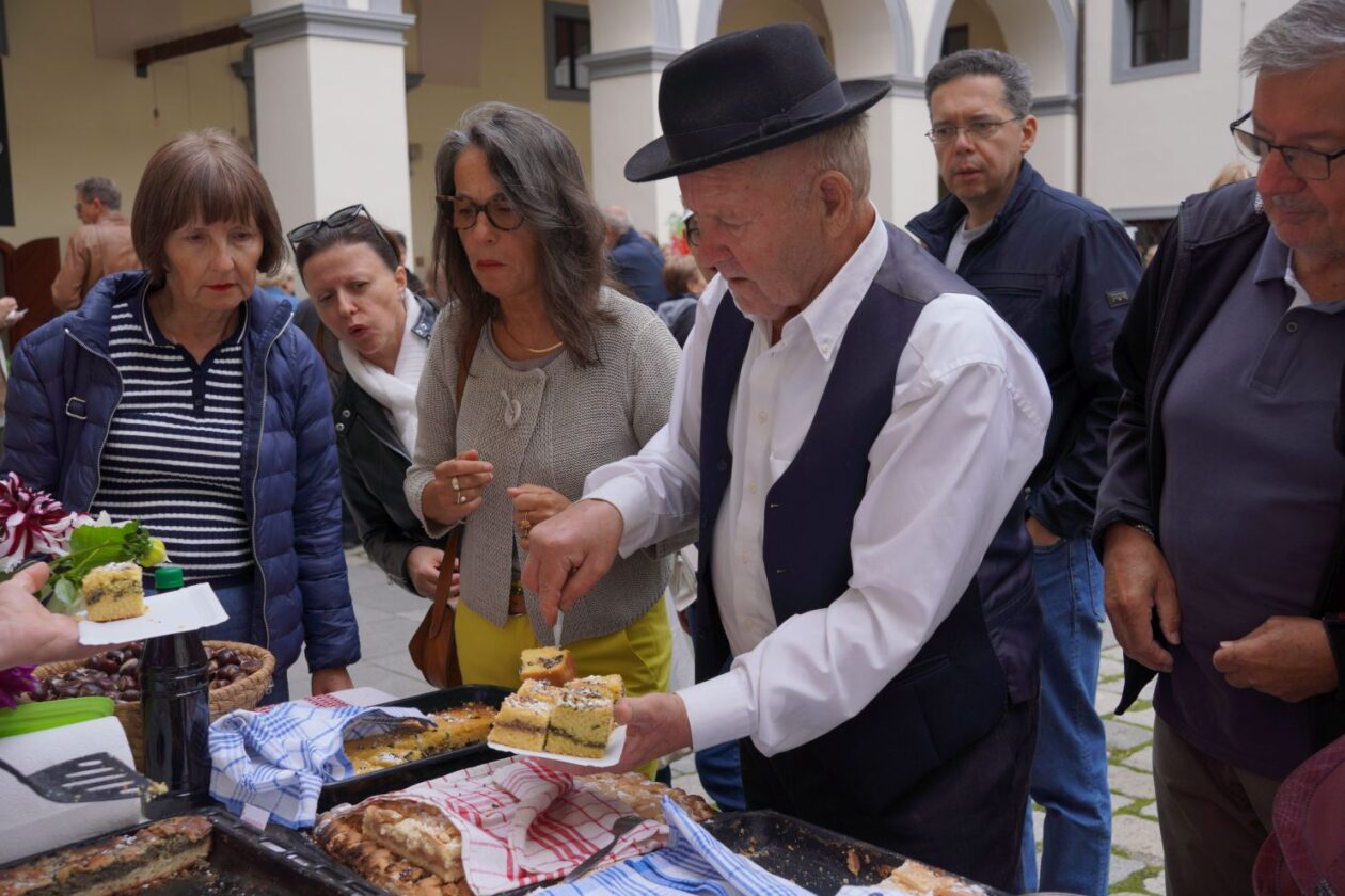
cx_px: 672
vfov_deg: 33.5
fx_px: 1491
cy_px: 448
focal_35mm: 40
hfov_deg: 48.6
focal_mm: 26.6
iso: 100
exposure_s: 1/160
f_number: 4
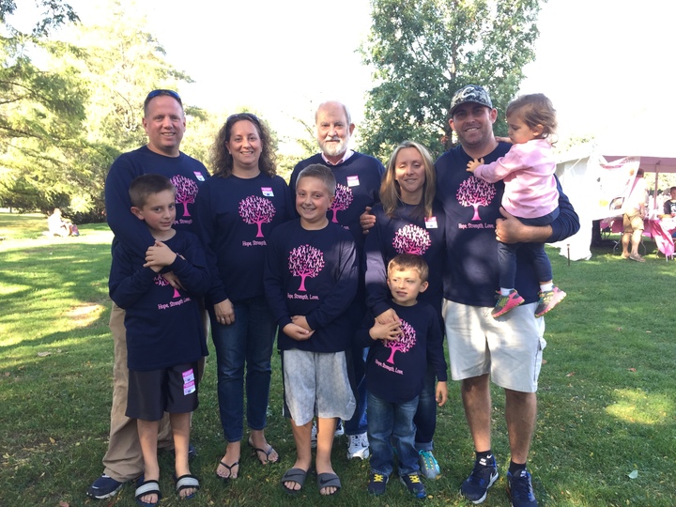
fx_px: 566
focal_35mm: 29
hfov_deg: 61.7
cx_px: 338
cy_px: 254
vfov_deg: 48.2
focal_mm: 4.15
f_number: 2.2
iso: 40
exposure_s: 1/120
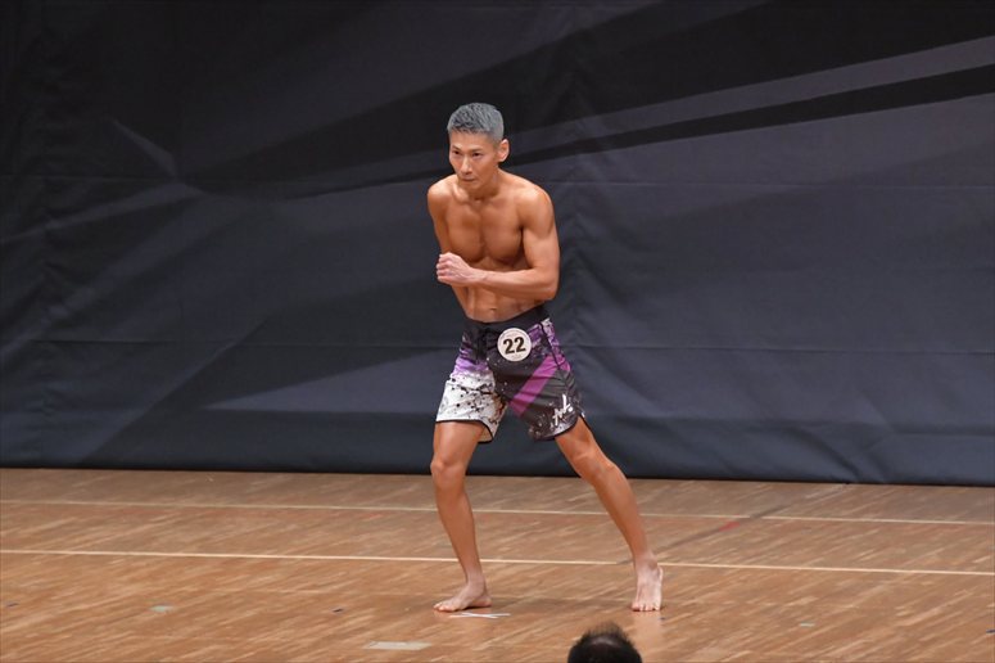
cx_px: 498
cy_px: 332
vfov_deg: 4.8
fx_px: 7873
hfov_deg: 7.2
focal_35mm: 285
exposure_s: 1/400
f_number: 5.6
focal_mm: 190
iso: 6400
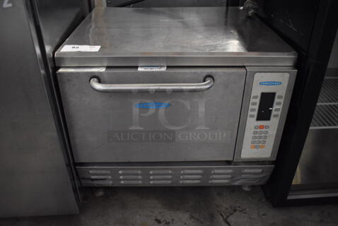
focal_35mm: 32
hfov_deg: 59.4
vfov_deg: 41.8
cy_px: 113
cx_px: 169
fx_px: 296
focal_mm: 21
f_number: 3.8
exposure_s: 1/125
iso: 5600
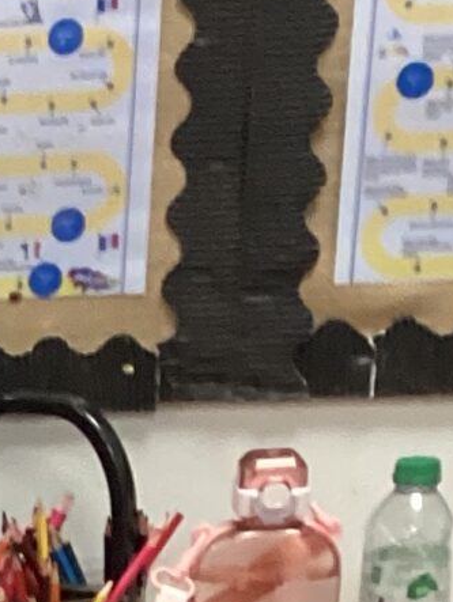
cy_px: 1382
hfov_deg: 7.6
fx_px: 3119
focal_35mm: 179
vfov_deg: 9.9
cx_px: -759
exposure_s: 1/60
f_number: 2.4
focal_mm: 3.3
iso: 200
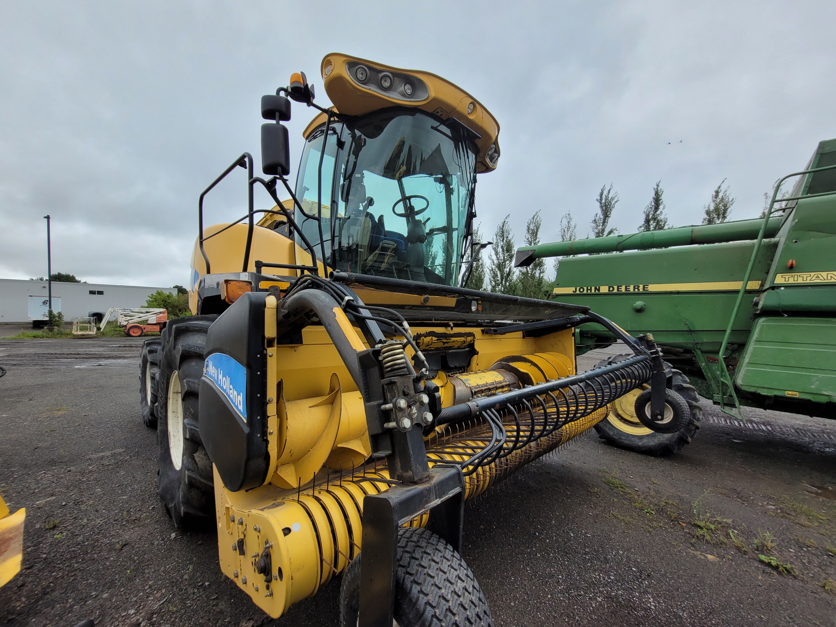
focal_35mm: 13
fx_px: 314
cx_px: 418
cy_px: 314
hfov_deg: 106.2
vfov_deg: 89.9
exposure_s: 1/746
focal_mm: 1.74
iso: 40
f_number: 2.2
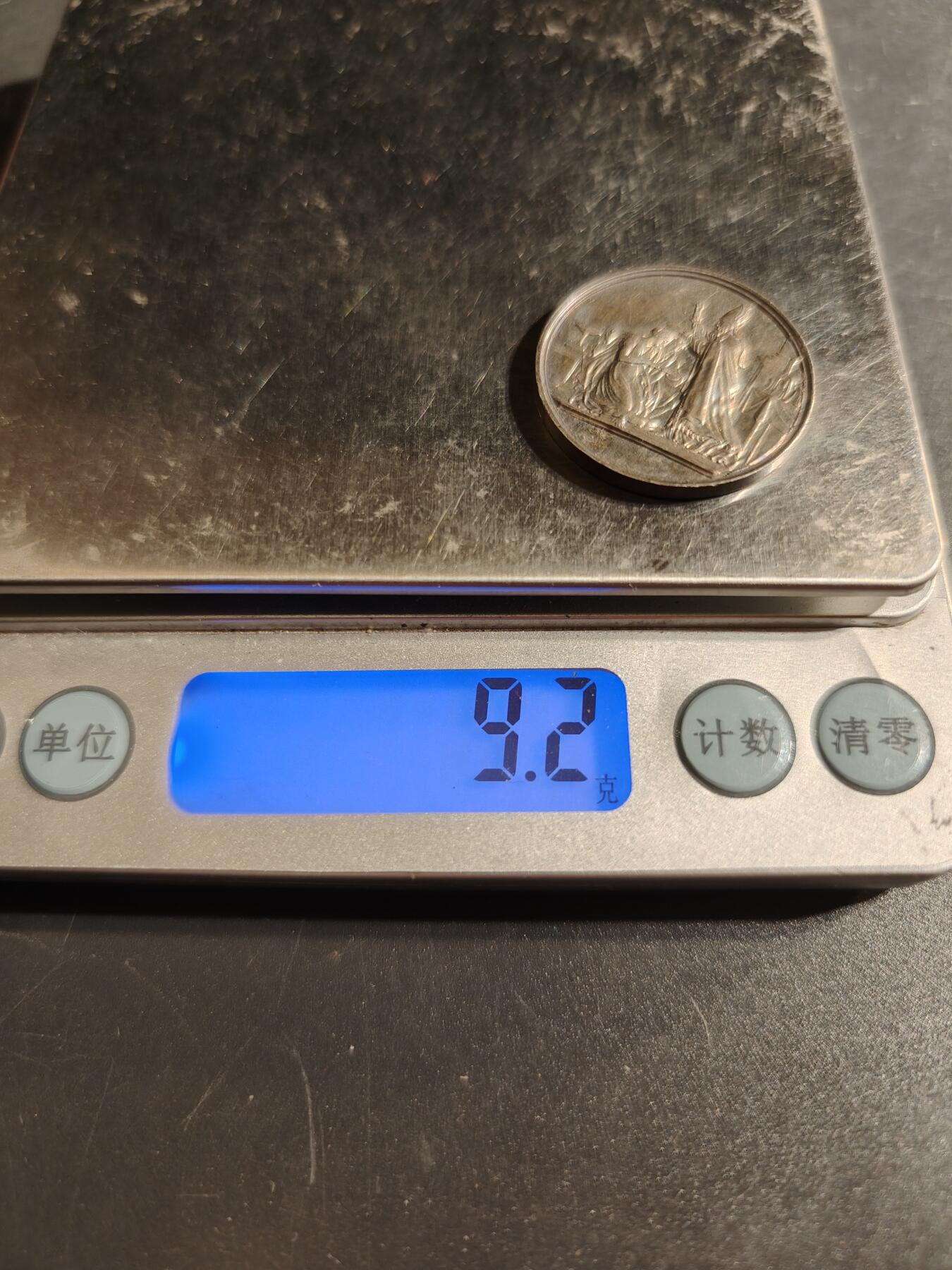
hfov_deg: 58.9
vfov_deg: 73.9
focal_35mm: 23
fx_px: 843
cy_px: 635
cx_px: 476
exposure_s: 1/100
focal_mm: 6.06
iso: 200
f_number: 1.6
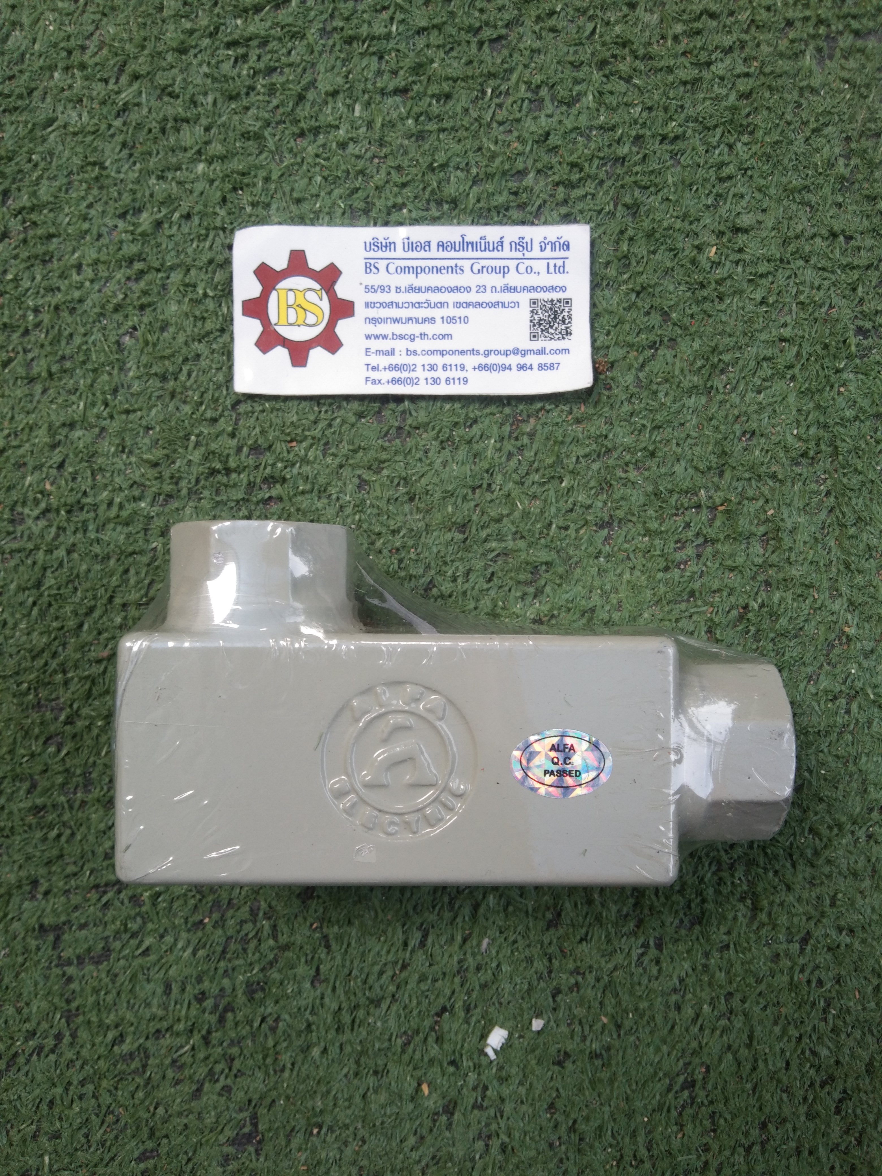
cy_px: 588
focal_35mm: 30
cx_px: 441
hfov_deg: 46.8
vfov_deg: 60.0
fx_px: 1019
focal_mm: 3.65
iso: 50
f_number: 2.2
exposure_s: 1/106
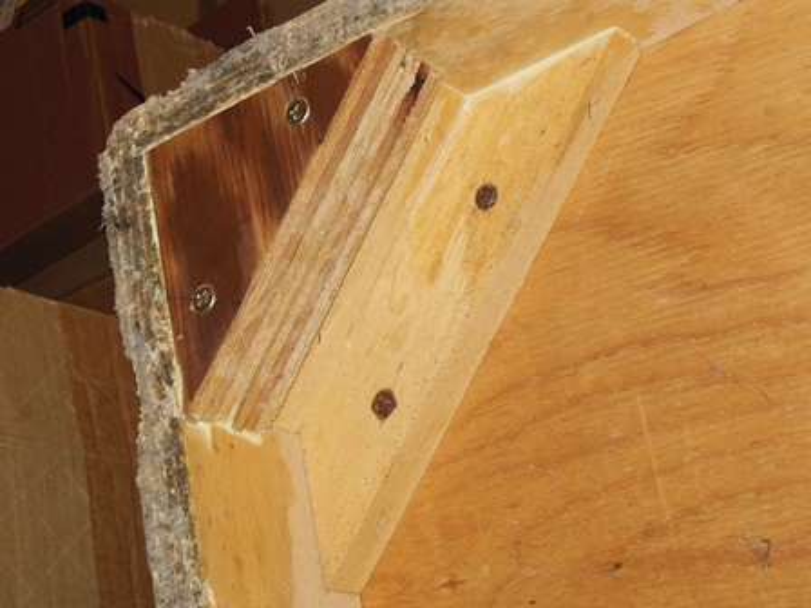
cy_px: 304
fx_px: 1007
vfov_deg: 33.6
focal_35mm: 43
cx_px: 406
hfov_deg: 43.9
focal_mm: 7.7
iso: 125
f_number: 3.8
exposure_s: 1/30
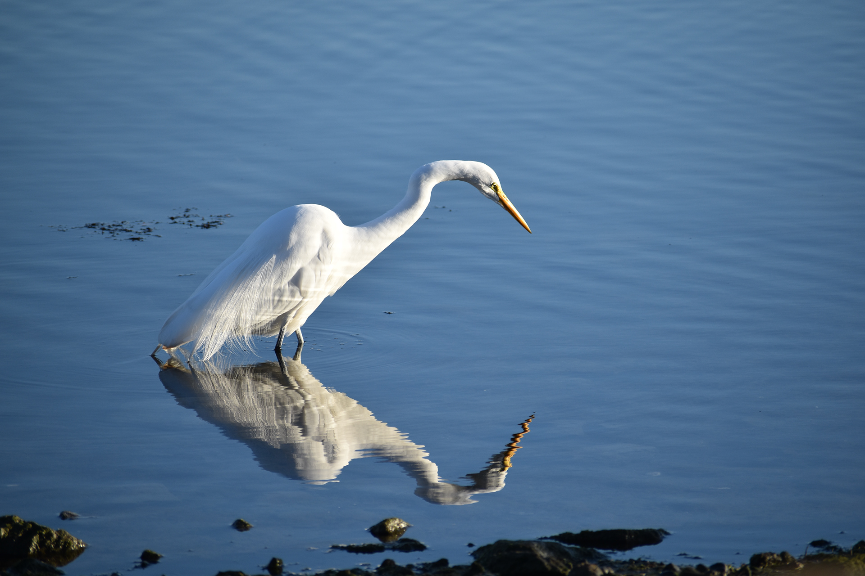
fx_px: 9370
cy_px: 288
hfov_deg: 5.3
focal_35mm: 390
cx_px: 432
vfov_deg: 3.5
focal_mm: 260
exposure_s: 1/640
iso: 200
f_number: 6.3
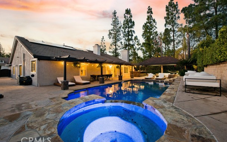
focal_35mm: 15
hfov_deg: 101.4
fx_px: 93
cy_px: 67
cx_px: 113
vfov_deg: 74.7
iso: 1250
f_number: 5.6
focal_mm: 14
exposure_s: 1/13
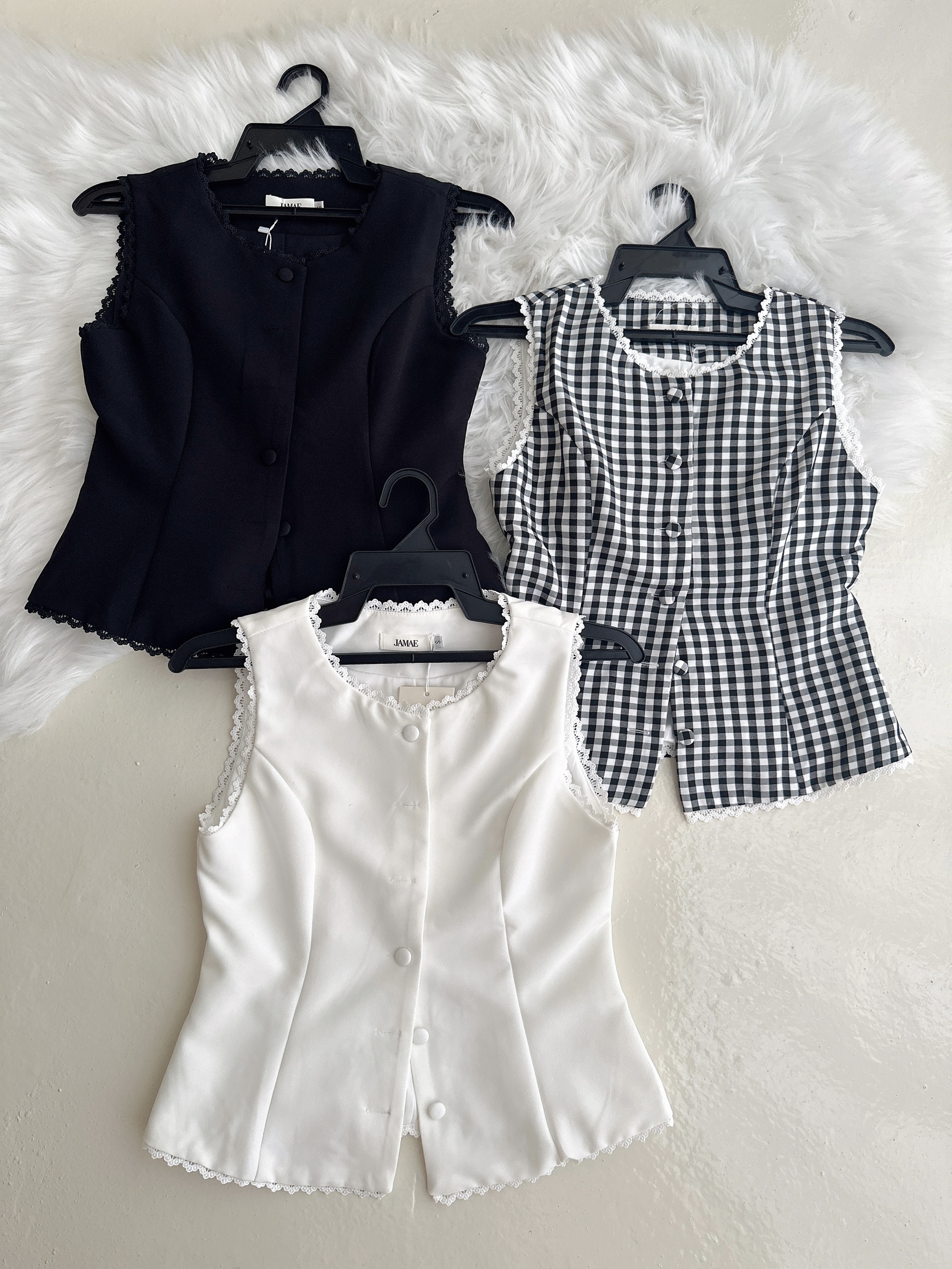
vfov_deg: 71.6
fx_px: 880
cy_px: 634
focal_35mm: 24
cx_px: 476
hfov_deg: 56.8
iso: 250
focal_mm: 6.86
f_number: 1.78
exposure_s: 1/104
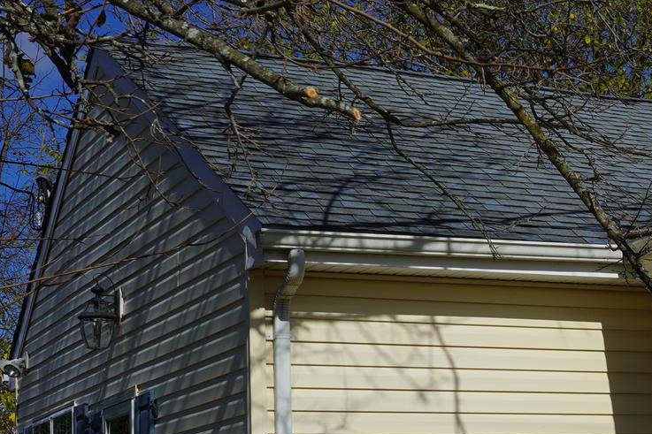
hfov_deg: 19.0
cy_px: 434
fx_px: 1811
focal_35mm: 100
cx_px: 835
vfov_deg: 13.5
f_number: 10
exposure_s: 1/500
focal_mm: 36
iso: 100
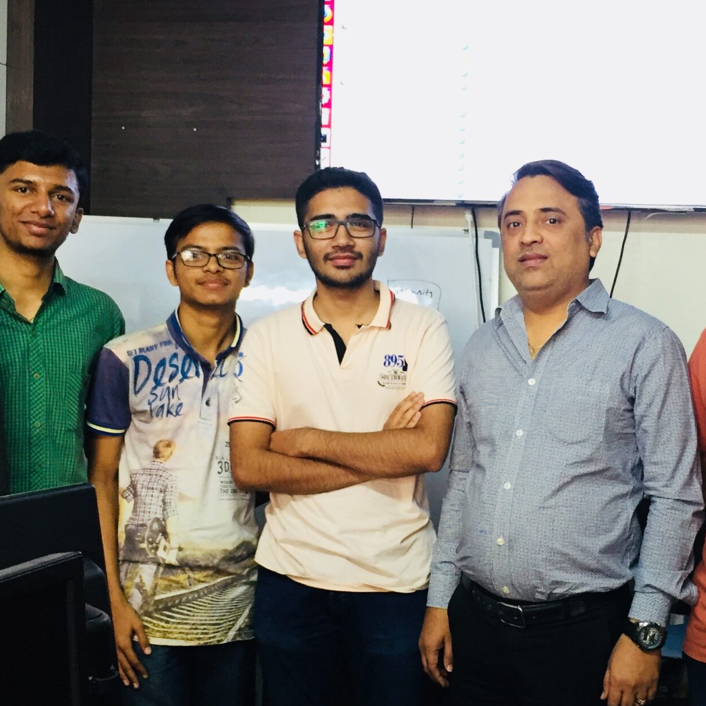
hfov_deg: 32.0
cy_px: 412
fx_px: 1223
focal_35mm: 53
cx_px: 462
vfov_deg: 32.1
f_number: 2.2
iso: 160
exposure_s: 1/33
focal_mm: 4.15
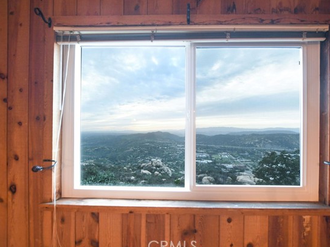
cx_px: 182
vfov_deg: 74.7
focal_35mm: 17
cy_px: 125
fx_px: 162
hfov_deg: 90.7
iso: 800
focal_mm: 10
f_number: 5.6
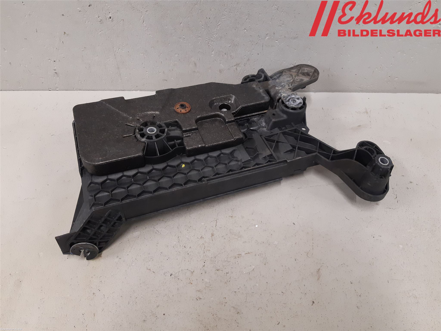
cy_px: 166
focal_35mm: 26
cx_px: 220
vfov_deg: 53.1
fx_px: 331
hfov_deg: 67.3
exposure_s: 1/50
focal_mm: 3.93
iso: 200
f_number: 1.7
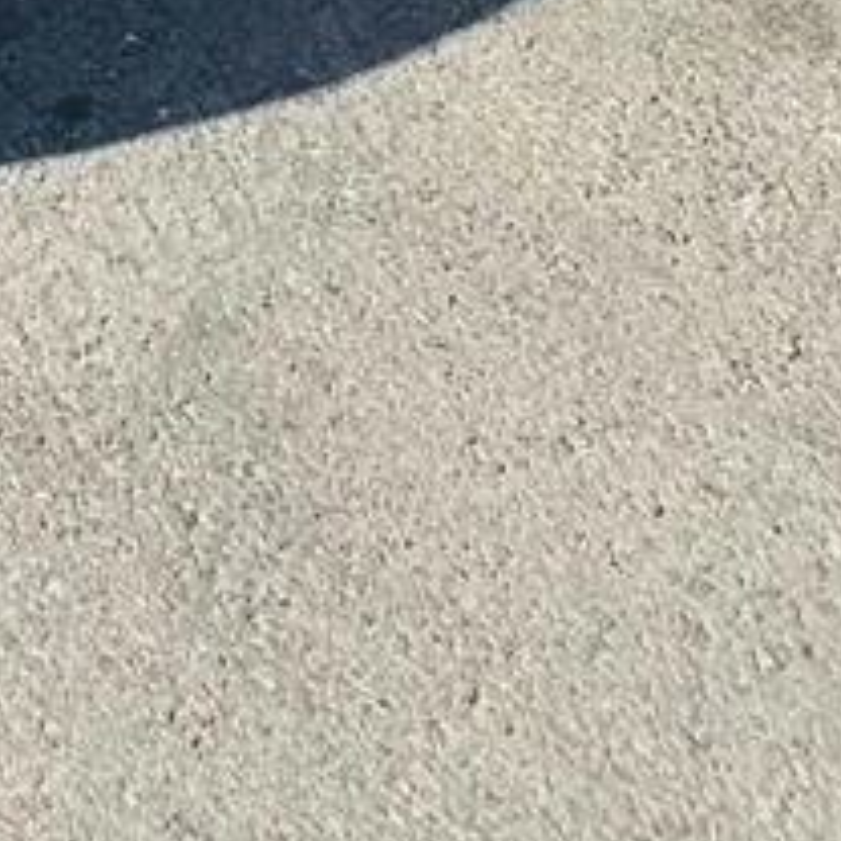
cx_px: -995
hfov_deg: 11.3
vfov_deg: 9.5
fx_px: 3738
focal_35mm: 136
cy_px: -1799
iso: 80
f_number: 1.78
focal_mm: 6.86
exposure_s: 1/2469
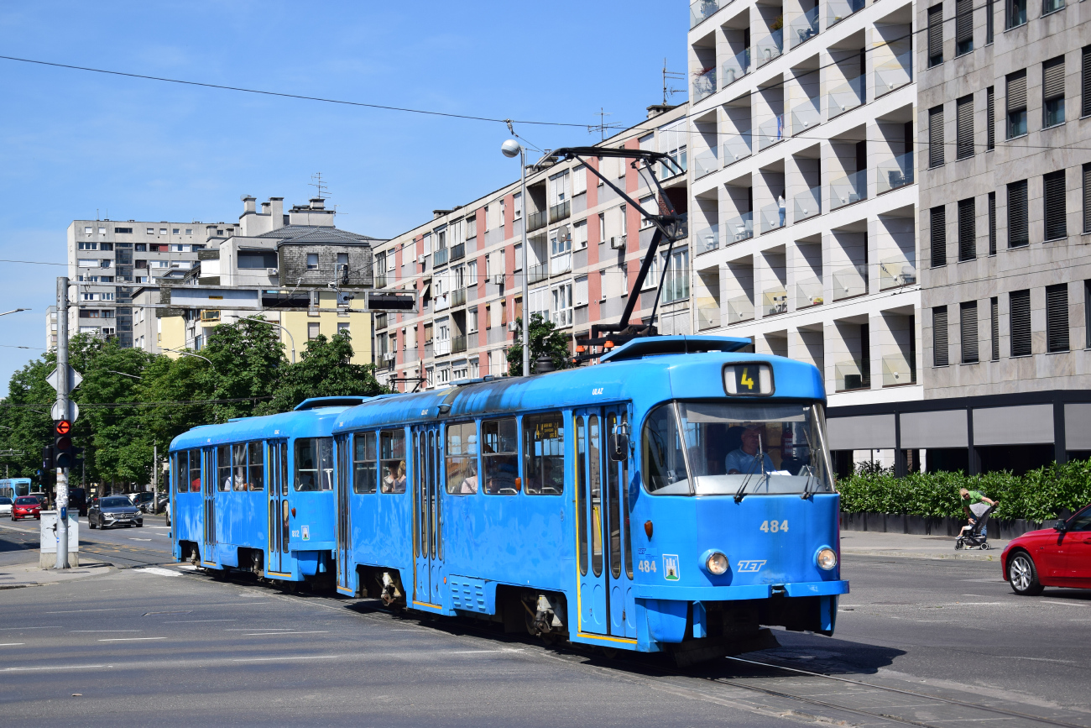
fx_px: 2182
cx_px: 546
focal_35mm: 72
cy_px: 364
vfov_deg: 18.9
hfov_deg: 28.1
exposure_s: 1/1000
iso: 200
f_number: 6.3
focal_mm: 48
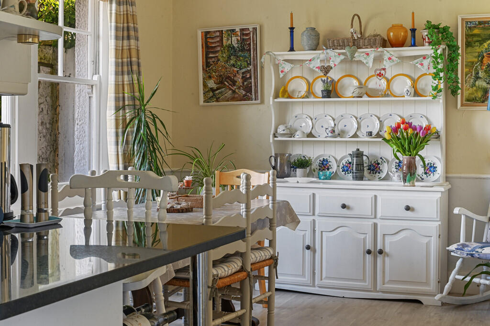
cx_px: 245
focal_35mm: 50
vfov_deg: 26.9
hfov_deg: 39.6
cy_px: 163
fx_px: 680
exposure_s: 1
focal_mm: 50
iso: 400
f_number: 14
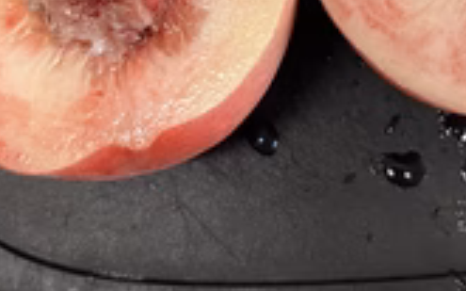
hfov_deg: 30.5
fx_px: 851
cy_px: -79
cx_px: 294
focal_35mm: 67
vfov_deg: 18.2
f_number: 1.6
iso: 250
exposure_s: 1/60
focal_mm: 5.1
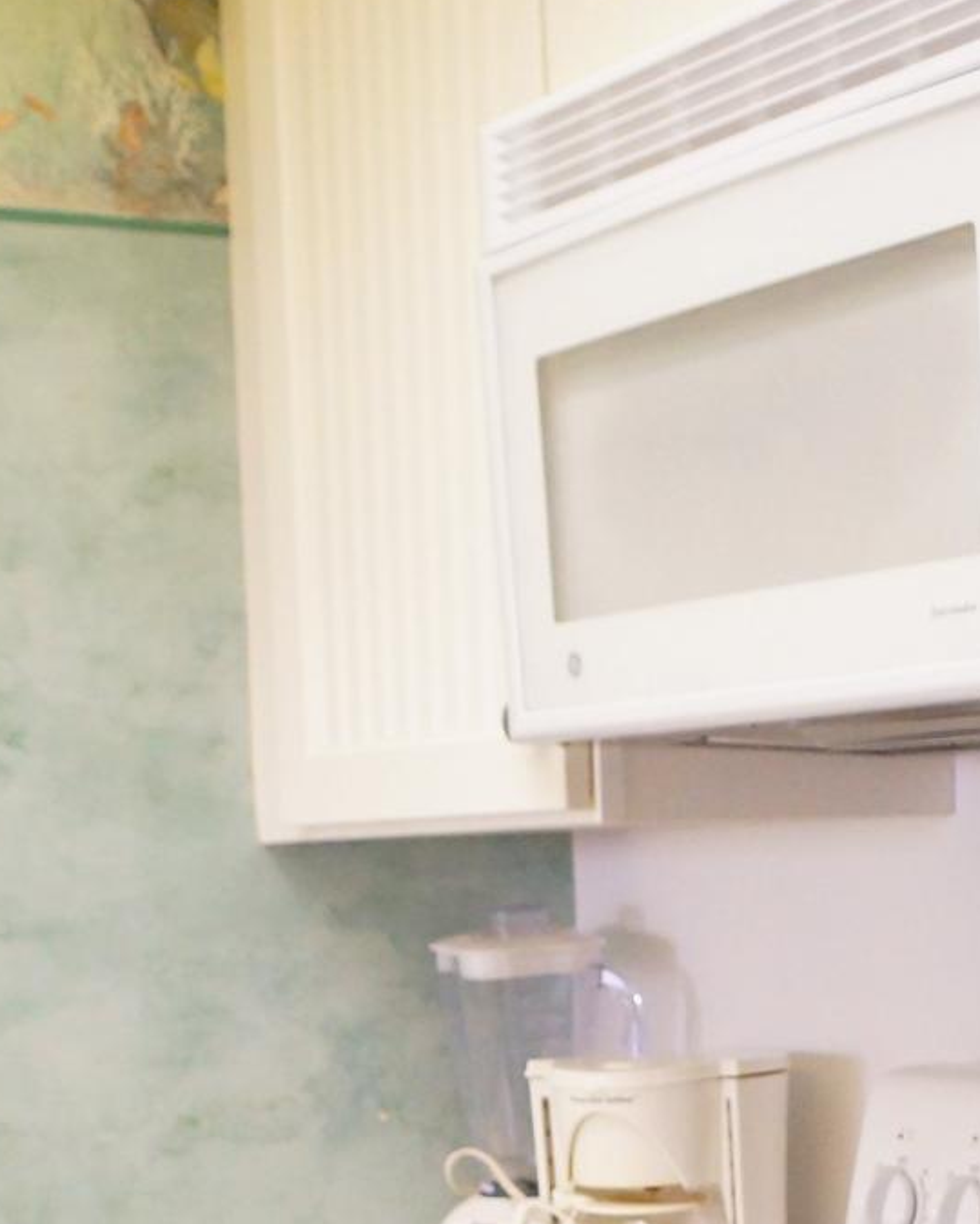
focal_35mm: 75
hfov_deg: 20.4
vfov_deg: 23.5
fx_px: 2719
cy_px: 1413
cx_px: 570
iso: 3200
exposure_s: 1/60
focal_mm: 18
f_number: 4
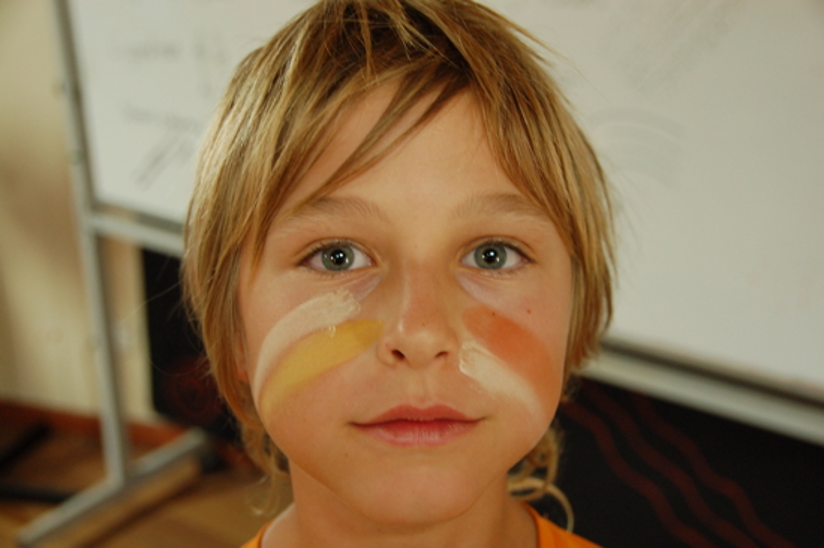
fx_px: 1201
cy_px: 274
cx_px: 412
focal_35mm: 52
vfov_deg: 25.7
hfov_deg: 37.9
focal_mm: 35
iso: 800
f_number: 4.5
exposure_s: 1/15
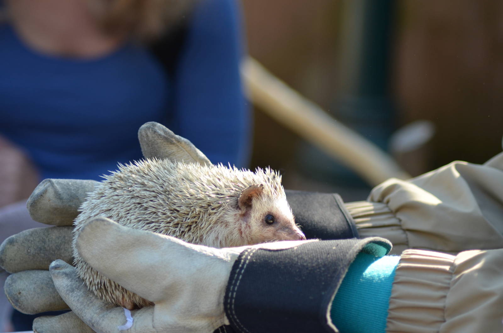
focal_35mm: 123
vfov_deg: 11.1
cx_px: 252
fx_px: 1715
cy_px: 166
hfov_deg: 16.7
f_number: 5
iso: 400
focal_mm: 82
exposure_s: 1/400
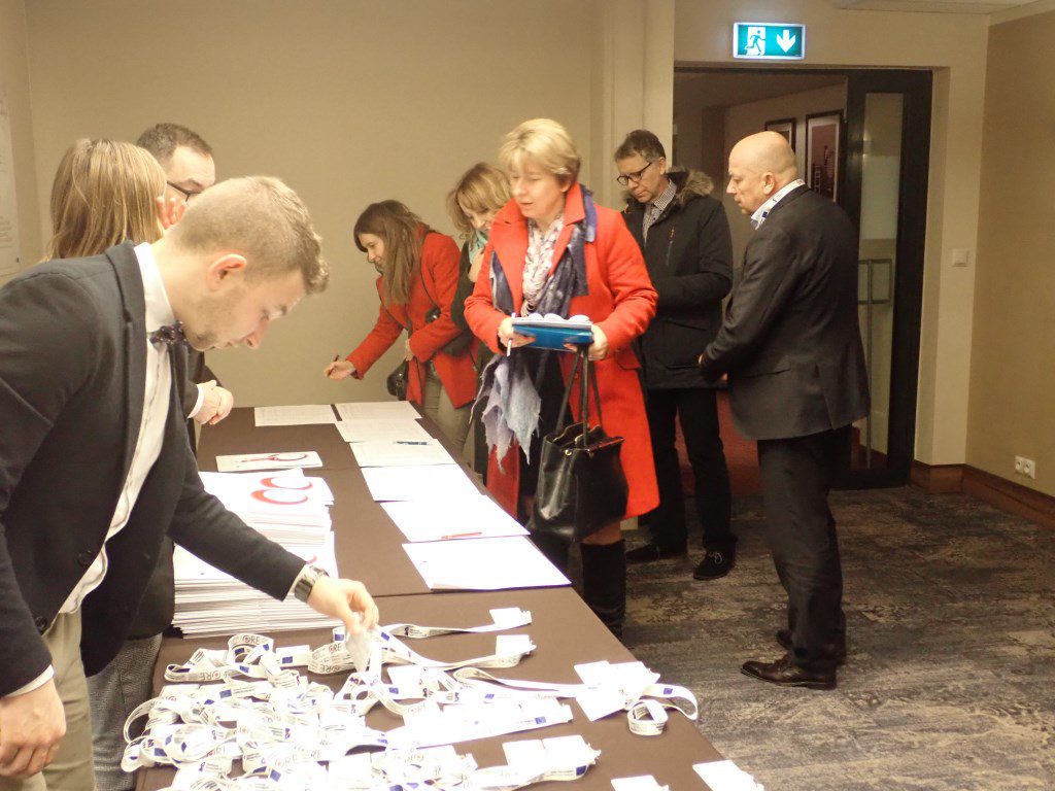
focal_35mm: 40
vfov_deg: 36.0
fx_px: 1219
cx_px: 528
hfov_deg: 46.8
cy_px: 396
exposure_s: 1/80
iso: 1250
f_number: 2.8
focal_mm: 7.34
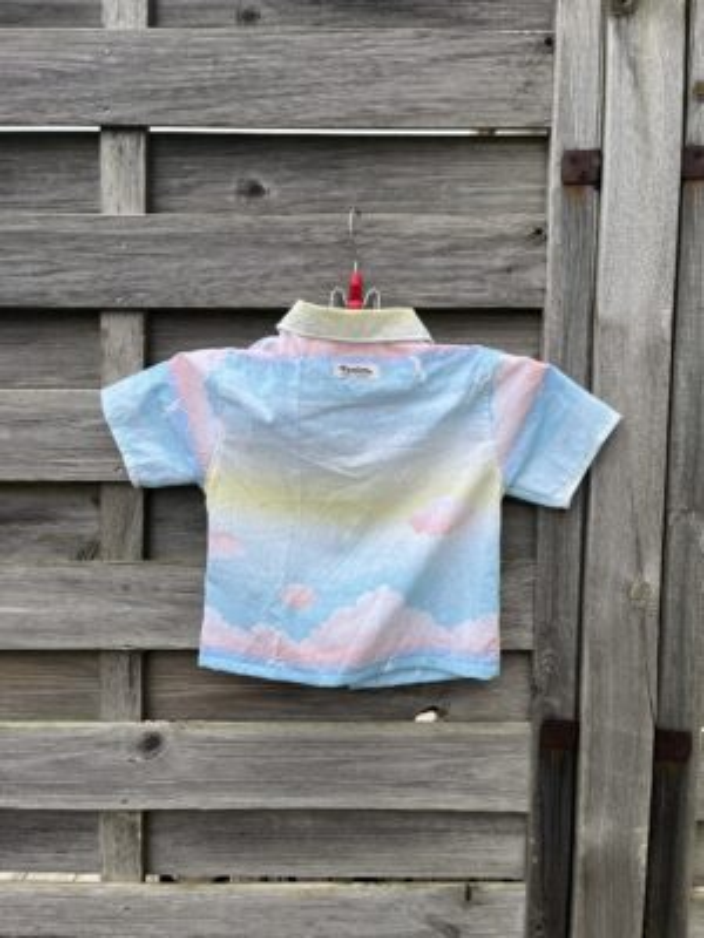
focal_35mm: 26
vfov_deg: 67.3
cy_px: 469
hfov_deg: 53.1
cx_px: 352
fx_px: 705
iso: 50
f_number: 1.6
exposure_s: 1/1695
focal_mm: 5.1
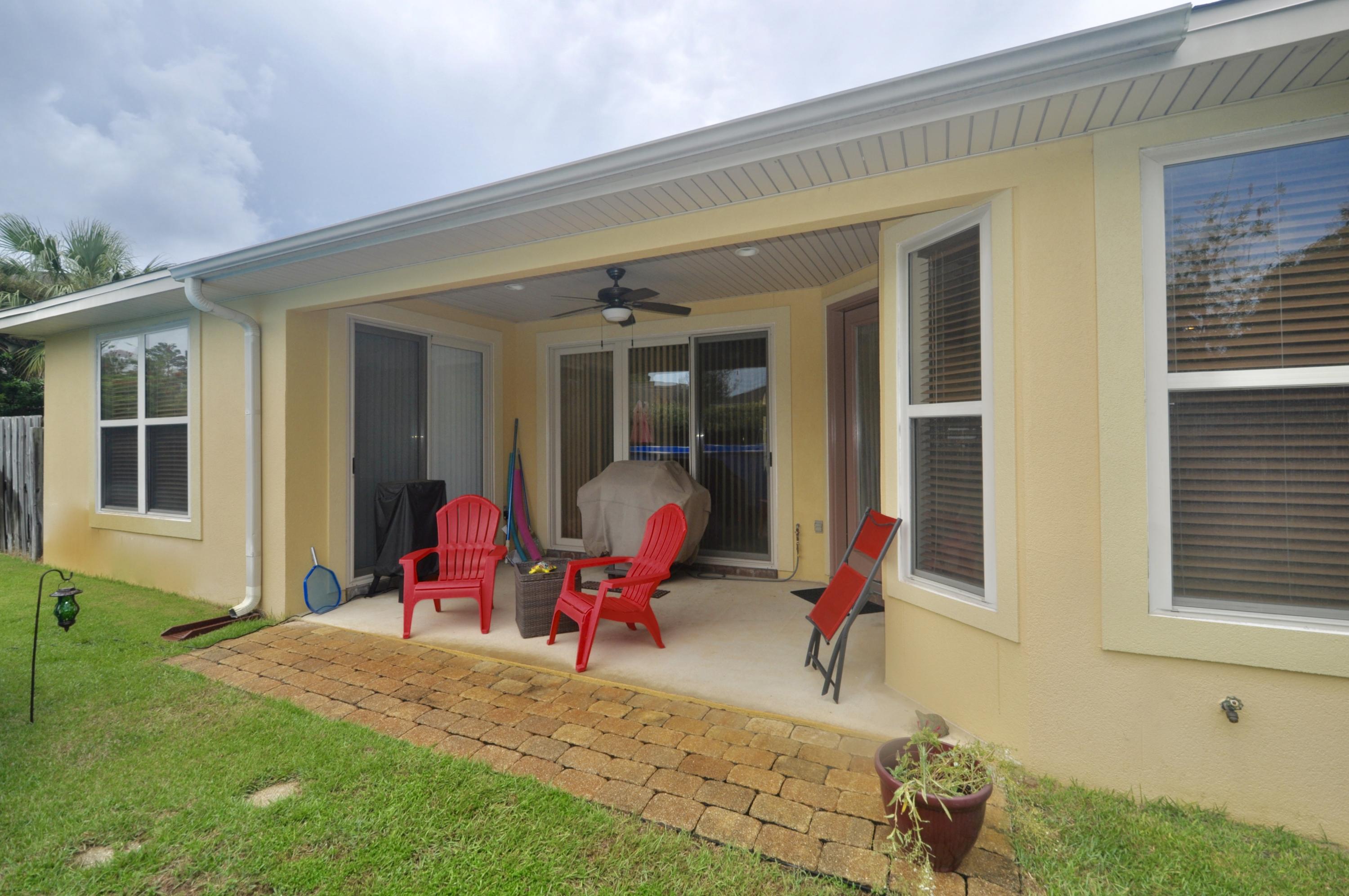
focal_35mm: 15
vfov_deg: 77.2
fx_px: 561
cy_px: 448
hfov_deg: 100.5
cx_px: 674
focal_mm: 10
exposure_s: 1/200
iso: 200
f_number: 10
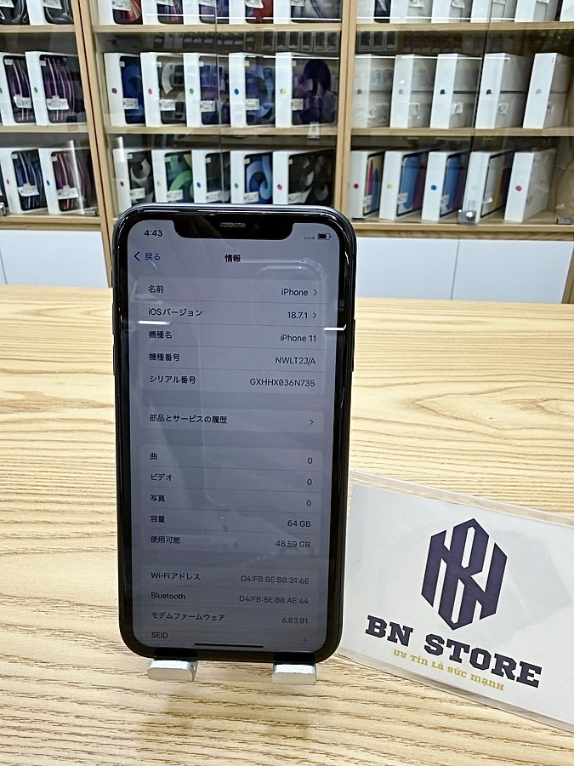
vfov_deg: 71.6
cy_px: 383
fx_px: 531
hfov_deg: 56.8
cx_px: 287
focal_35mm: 24
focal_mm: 2.22
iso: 160
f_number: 2.2
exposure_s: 1/120
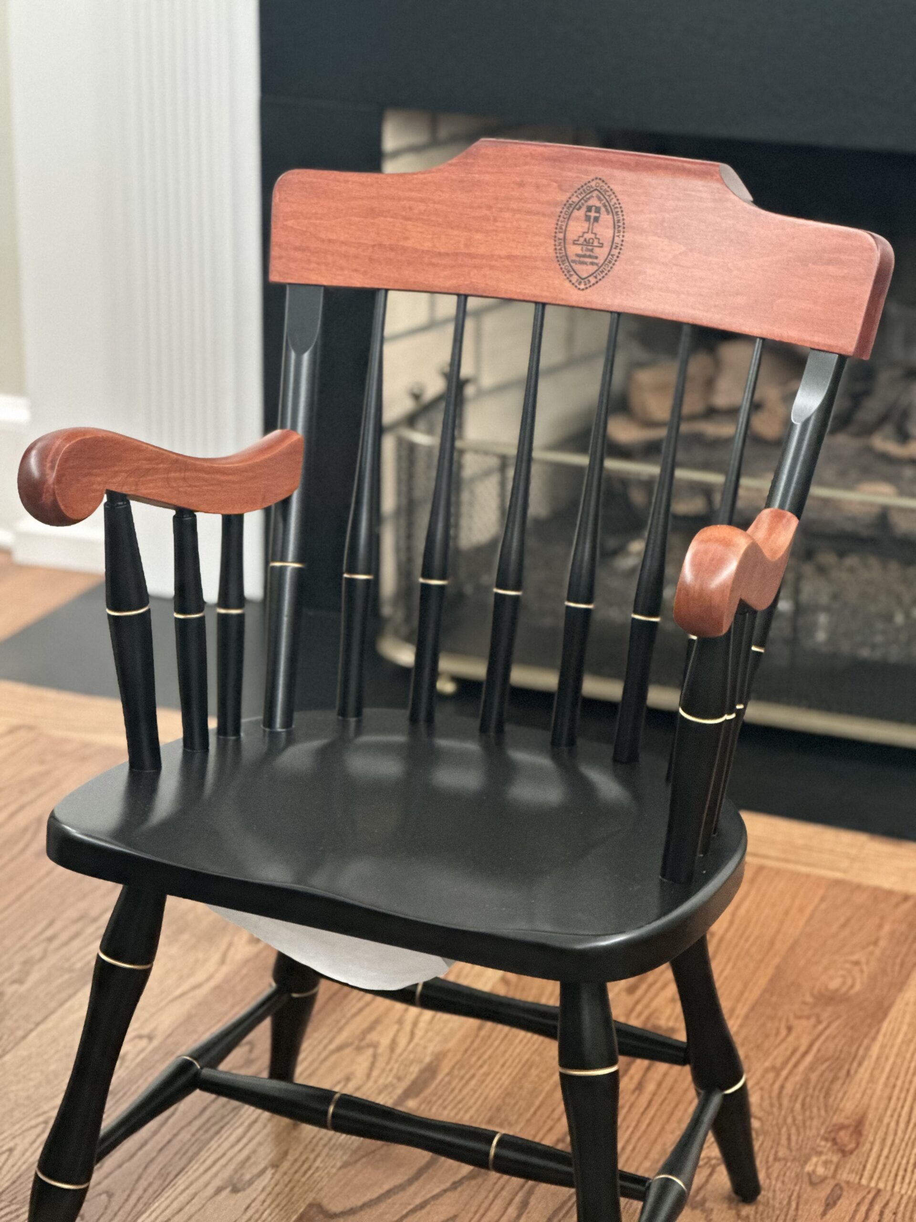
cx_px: 458
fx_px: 2717
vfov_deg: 25.3
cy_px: 611
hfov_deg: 19.1
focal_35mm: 77
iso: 500
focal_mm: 9
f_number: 2.8
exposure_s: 1/15
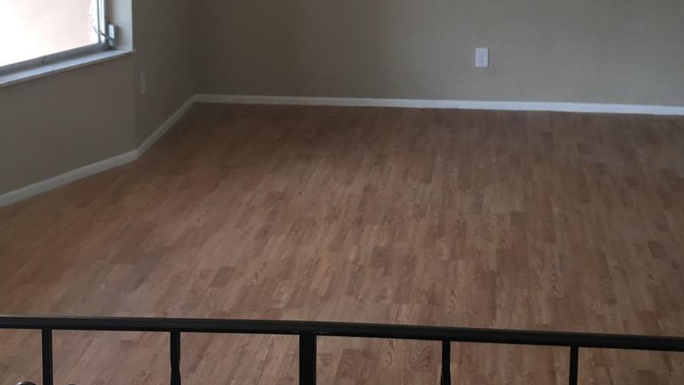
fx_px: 1125
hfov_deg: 33.5
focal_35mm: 62
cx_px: 460
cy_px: 7
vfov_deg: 18.9
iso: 40
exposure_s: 1/120
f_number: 2.2
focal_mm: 4.15
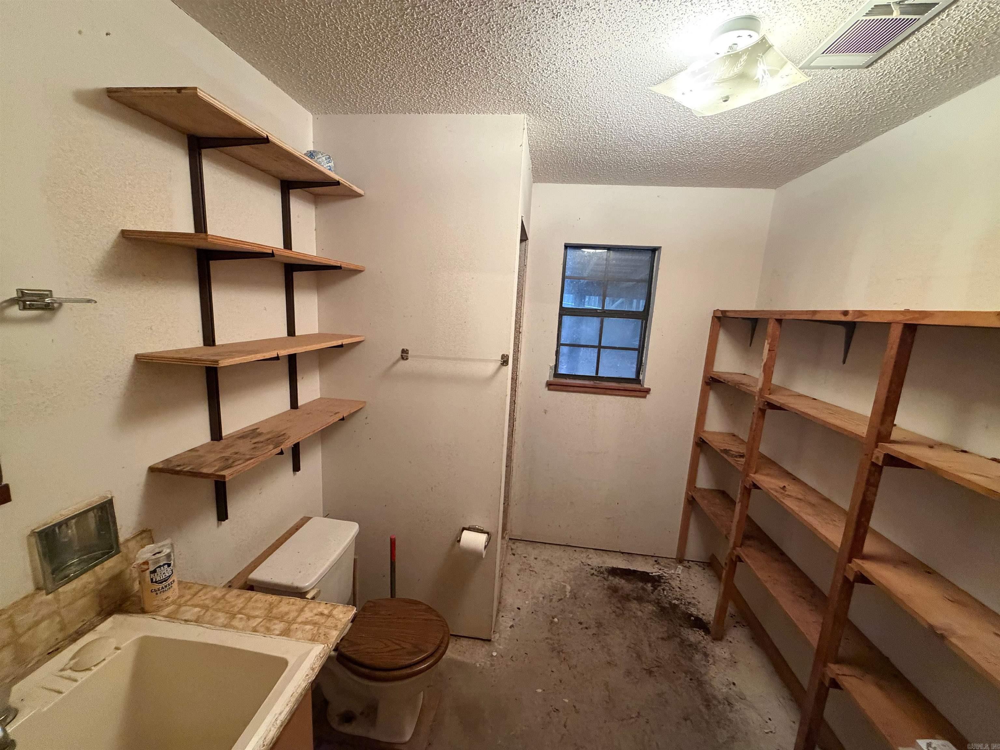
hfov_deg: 102.1
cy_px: 375
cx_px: 500
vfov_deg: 85.7
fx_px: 404
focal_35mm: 14
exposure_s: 1/60
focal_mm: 2.22
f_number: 2.2
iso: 640
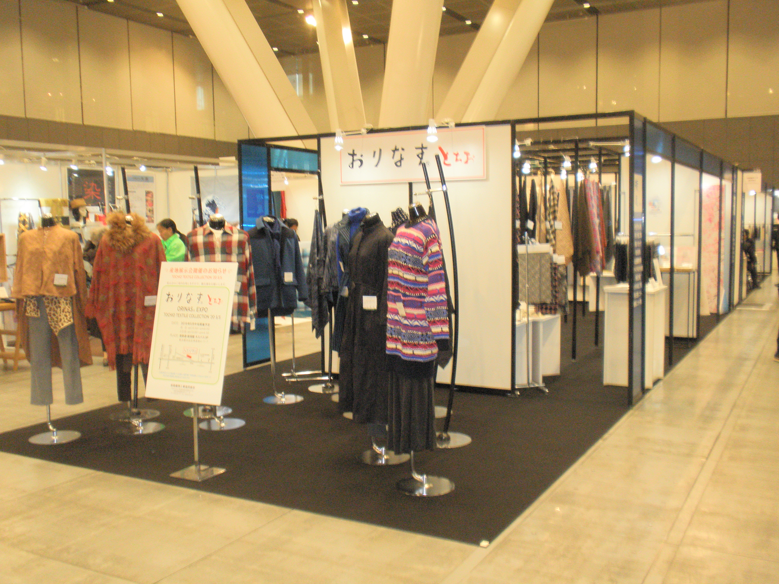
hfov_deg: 50.1
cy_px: 292
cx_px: 390
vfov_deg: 38.7
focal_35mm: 37
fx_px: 833
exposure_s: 1/40
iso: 125
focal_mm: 6.6
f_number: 3.5
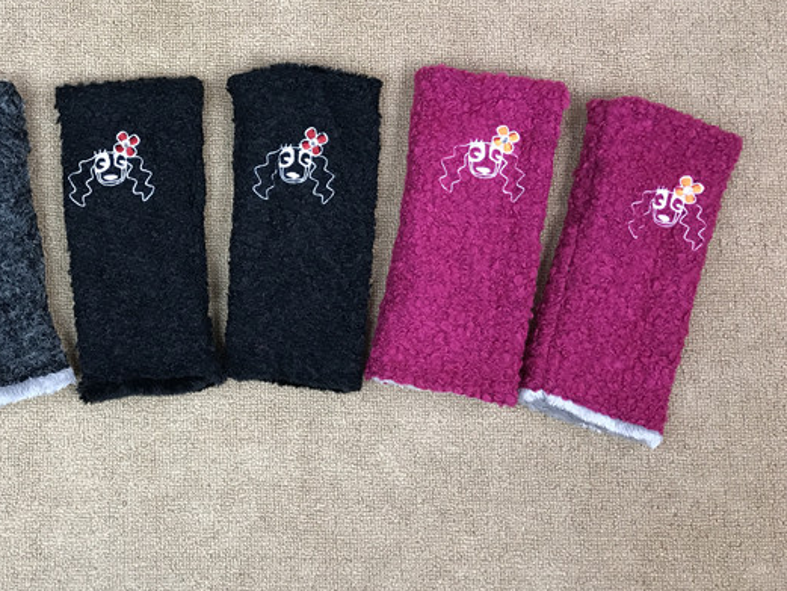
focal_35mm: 43
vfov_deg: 33.6
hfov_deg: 42.5
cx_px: 199
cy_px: 254
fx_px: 978
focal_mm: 3.99
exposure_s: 1/33
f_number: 1.8
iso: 32
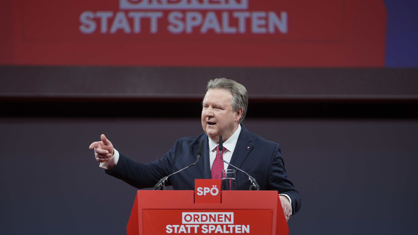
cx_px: 209
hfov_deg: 12.5
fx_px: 1906
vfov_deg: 7.1
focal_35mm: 172
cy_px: 99
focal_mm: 164
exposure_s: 1/320
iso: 250
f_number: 2.8
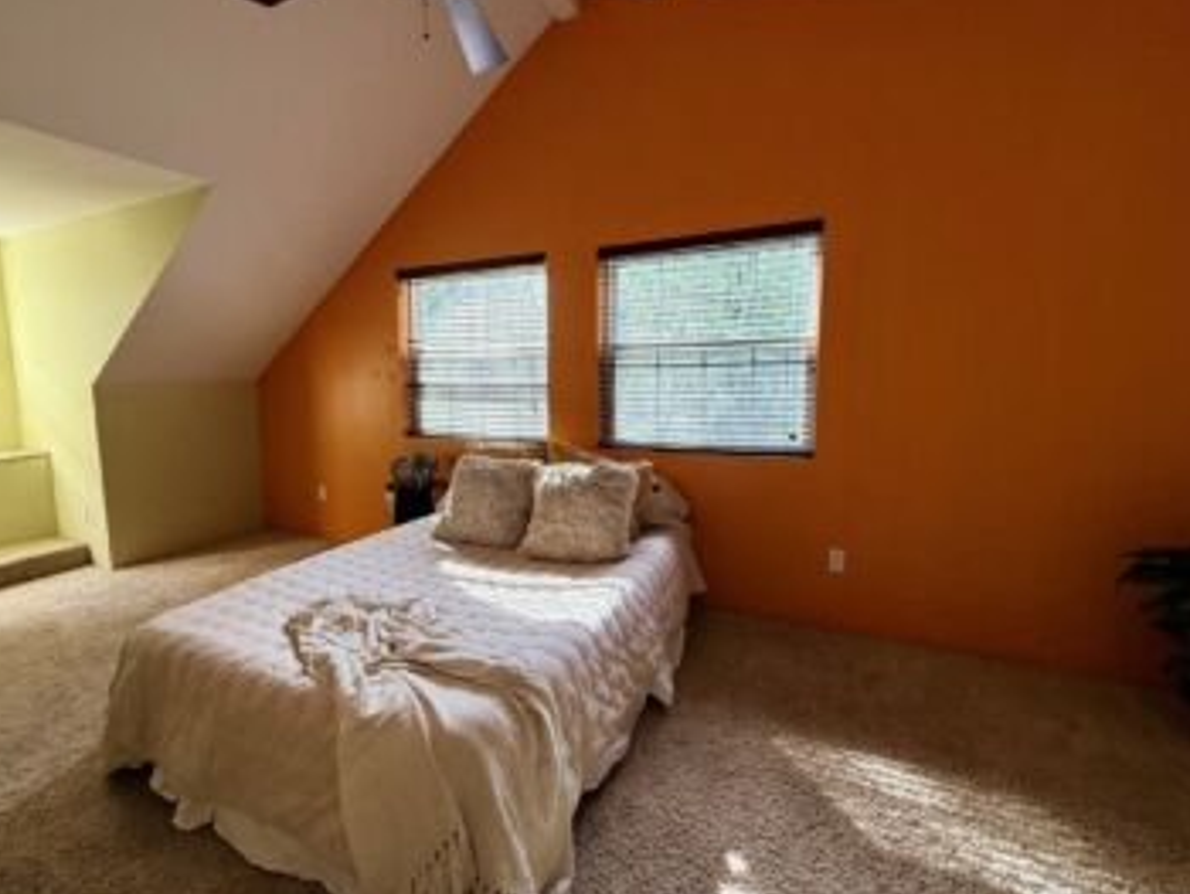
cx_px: 571
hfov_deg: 94.4
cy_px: 435
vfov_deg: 78.2
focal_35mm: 16
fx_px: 550
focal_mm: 2.22
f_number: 2.2
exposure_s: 1/120
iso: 100
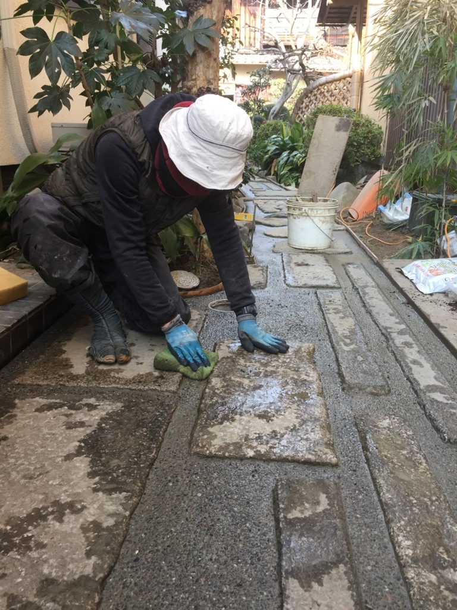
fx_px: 510
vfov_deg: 61.7
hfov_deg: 48.2
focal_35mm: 29
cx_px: 228
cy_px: 305
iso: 50
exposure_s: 1/120
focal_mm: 4.15
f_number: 2.2
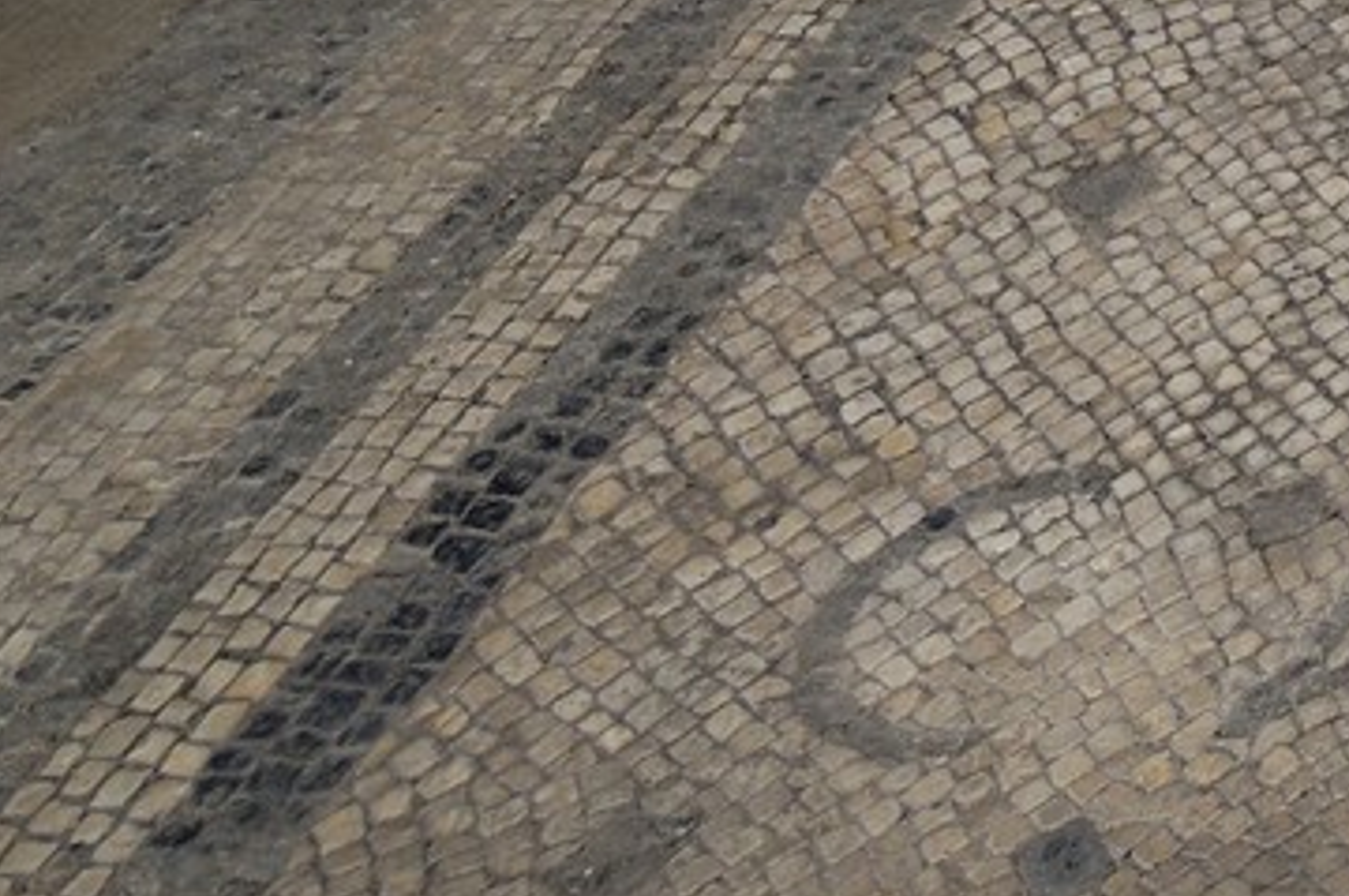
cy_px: -975
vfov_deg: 14.0
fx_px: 2994
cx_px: 2788
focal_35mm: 80
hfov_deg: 17.3
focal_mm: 12
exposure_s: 1/50
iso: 100
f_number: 8
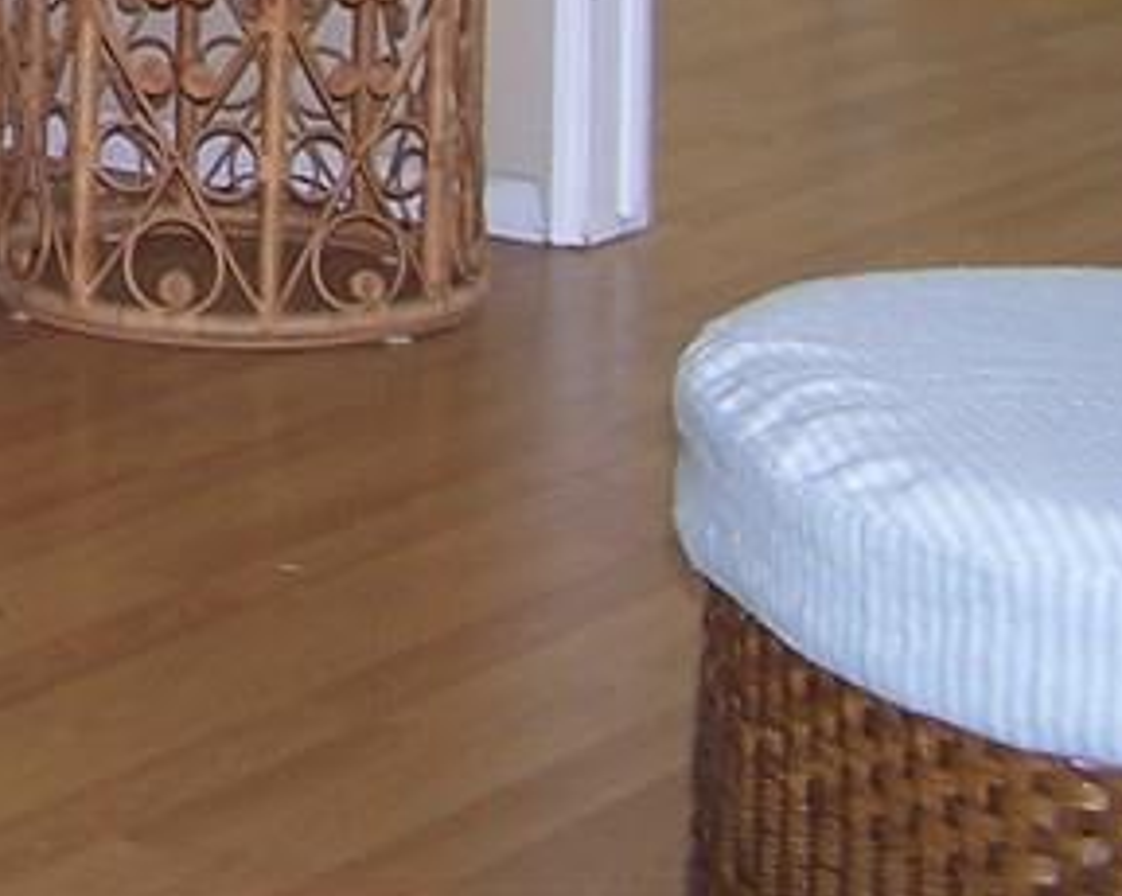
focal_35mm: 132
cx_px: -756
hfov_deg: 13.4
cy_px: -592
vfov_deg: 11.1
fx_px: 4380
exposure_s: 1/60
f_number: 2.8
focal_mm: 6.3
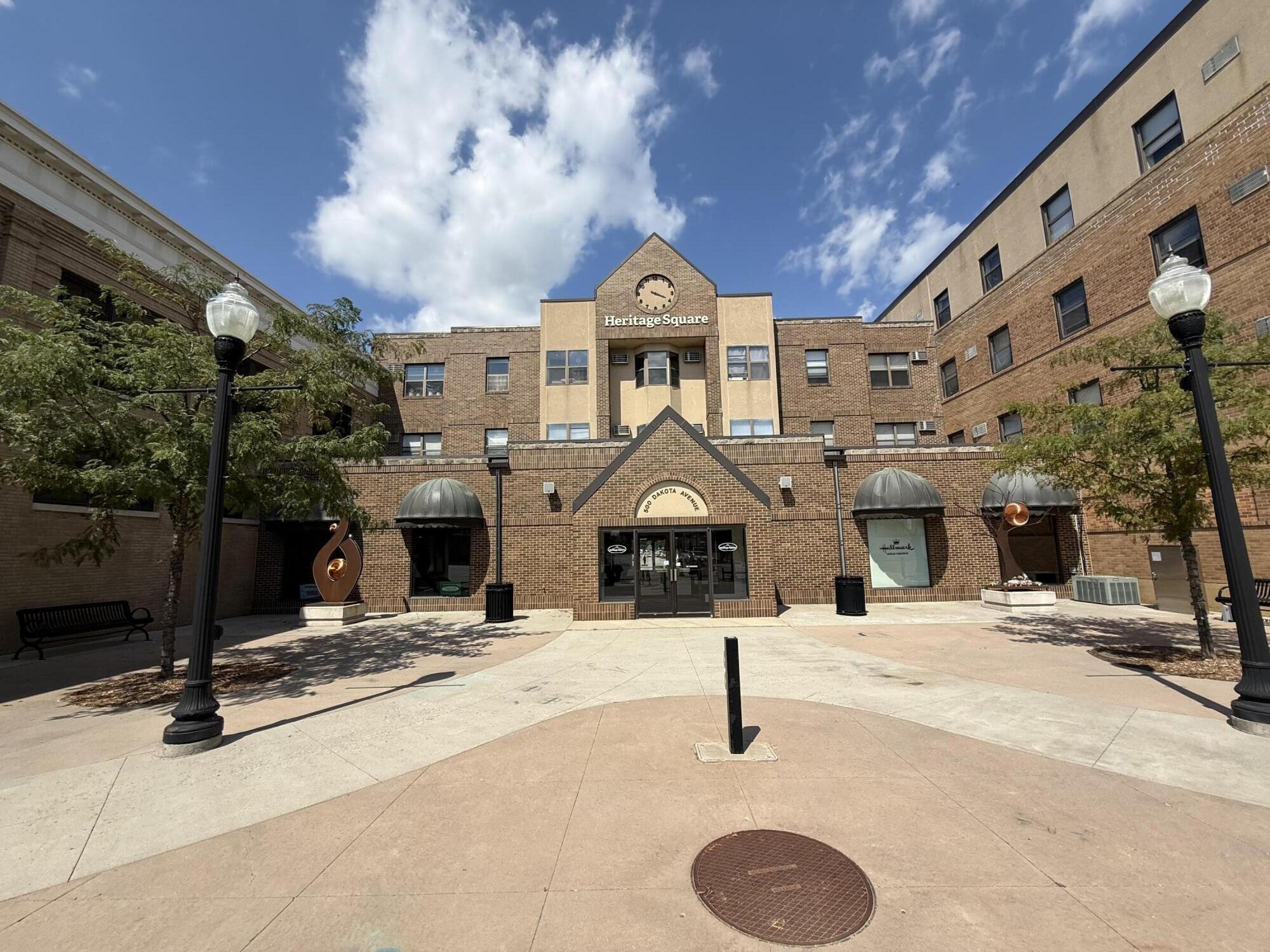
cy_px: 476
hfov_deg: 102.1
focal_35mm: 14
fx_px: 514
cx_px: 635
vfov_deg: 85.7
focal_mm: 2.22
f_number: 2.2
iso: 50
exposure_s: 1/2717
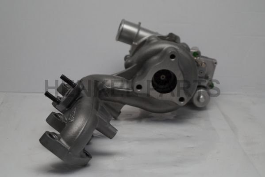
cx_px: 132
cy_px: 88
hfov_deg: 27.0
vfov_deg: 18.2
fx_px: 552
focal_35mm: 75
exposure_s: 1/160
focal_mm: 50
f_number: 5.6
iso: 1000
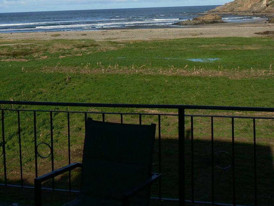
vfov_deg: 21.7
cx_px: 29
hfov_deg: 28.3
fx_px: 522
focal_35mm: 66
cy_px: 20
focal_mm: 7.4
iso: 80
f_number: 5.6
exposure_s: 1/500
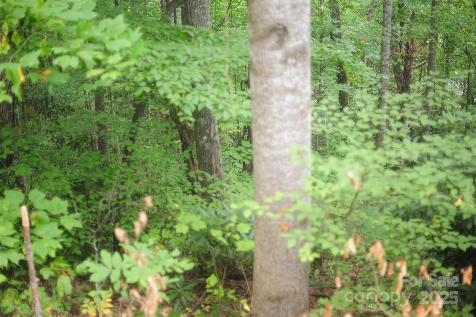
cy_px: 158
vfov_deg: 6.9
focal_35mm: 200
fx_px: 2642
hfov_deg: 10.3
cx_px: 238
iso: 200
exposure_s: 1/60
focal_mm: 200
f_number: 4.5
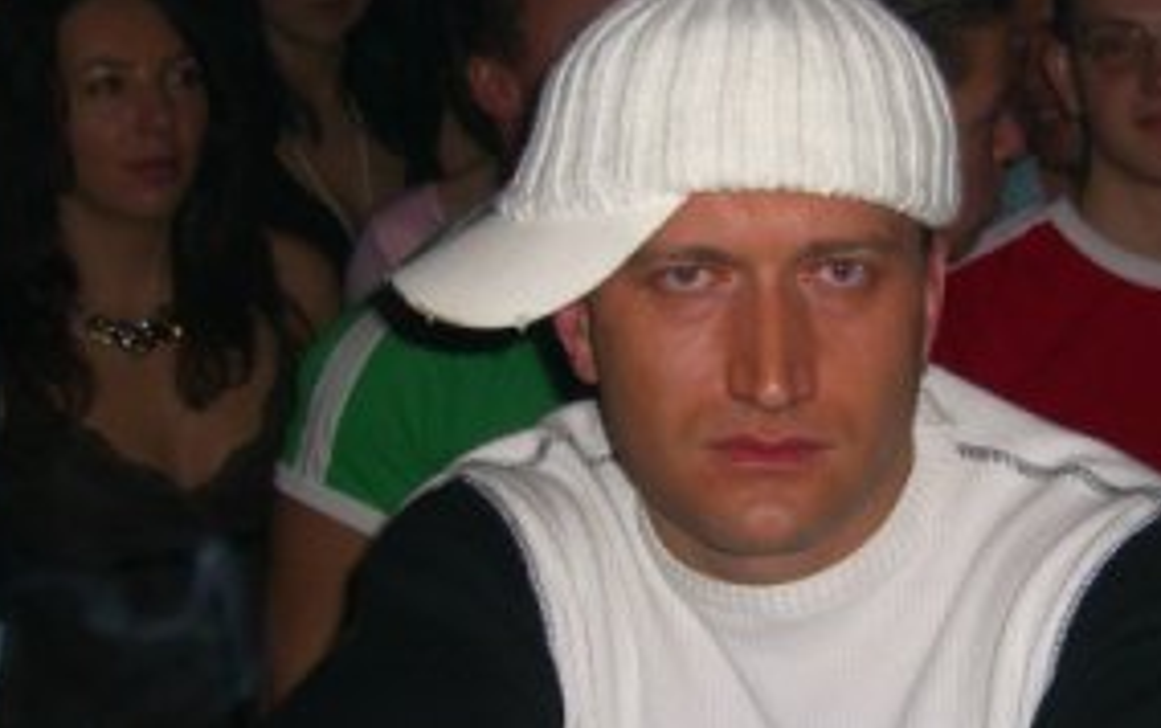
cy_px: 585
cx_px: 846
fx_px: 2692
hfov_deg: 24.1
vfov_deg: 15.3
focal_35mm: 85
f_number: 2.8
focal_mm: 7.9
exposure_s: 1/60
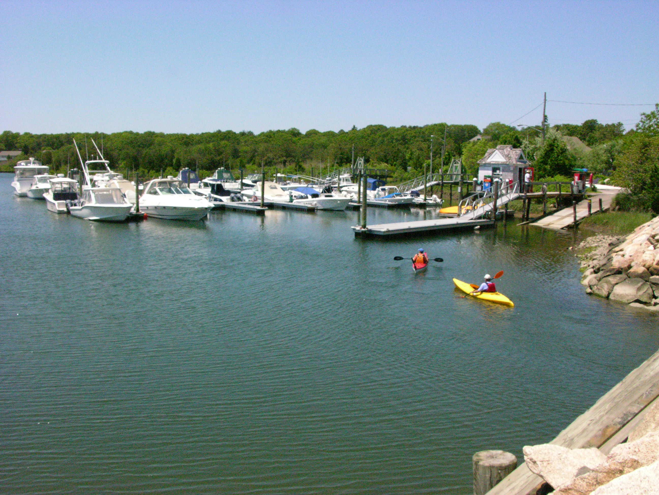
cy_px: 248
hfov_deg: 41.2
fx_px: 876
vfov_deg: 31.5
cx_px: 330
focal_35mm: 46
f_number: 7.5
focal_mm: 11.6
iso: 400
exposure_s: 1/822
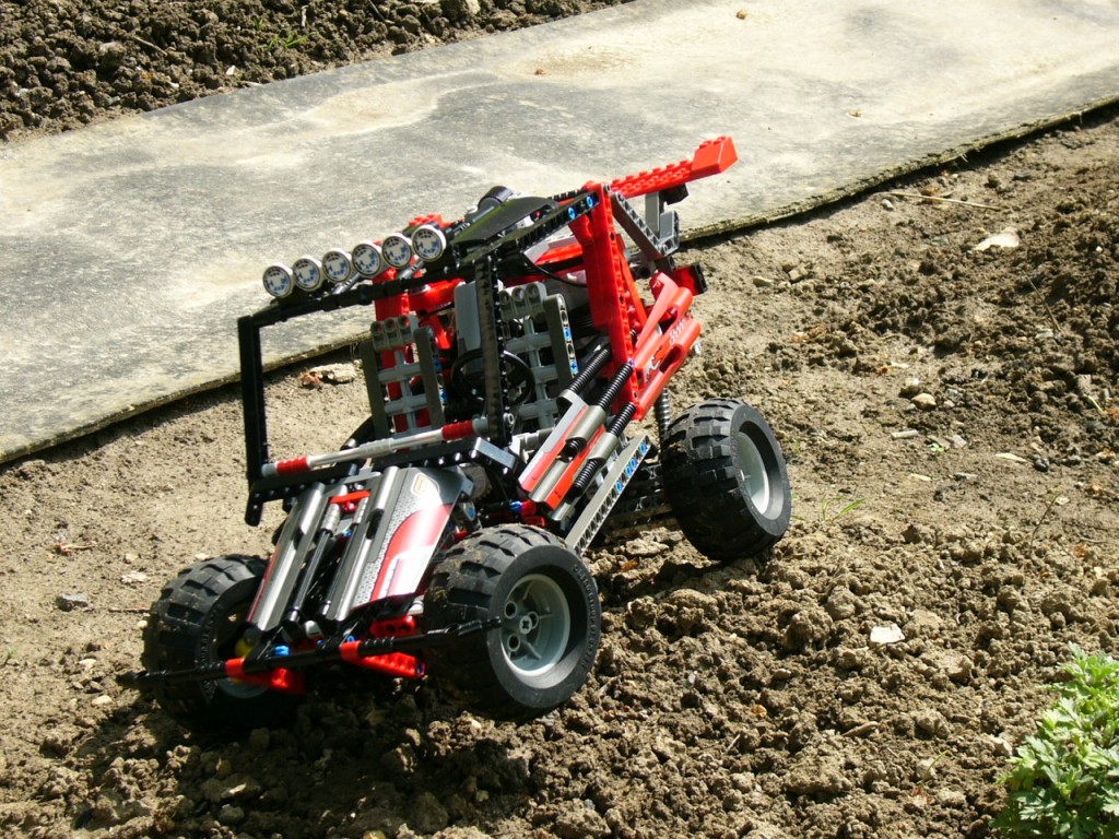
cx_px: 560
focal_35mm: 79
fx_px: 2554
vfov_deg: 18.7
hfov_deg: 24.7
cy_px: 420
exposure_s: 1/200
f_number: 4.3
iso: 50
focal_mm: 13.1
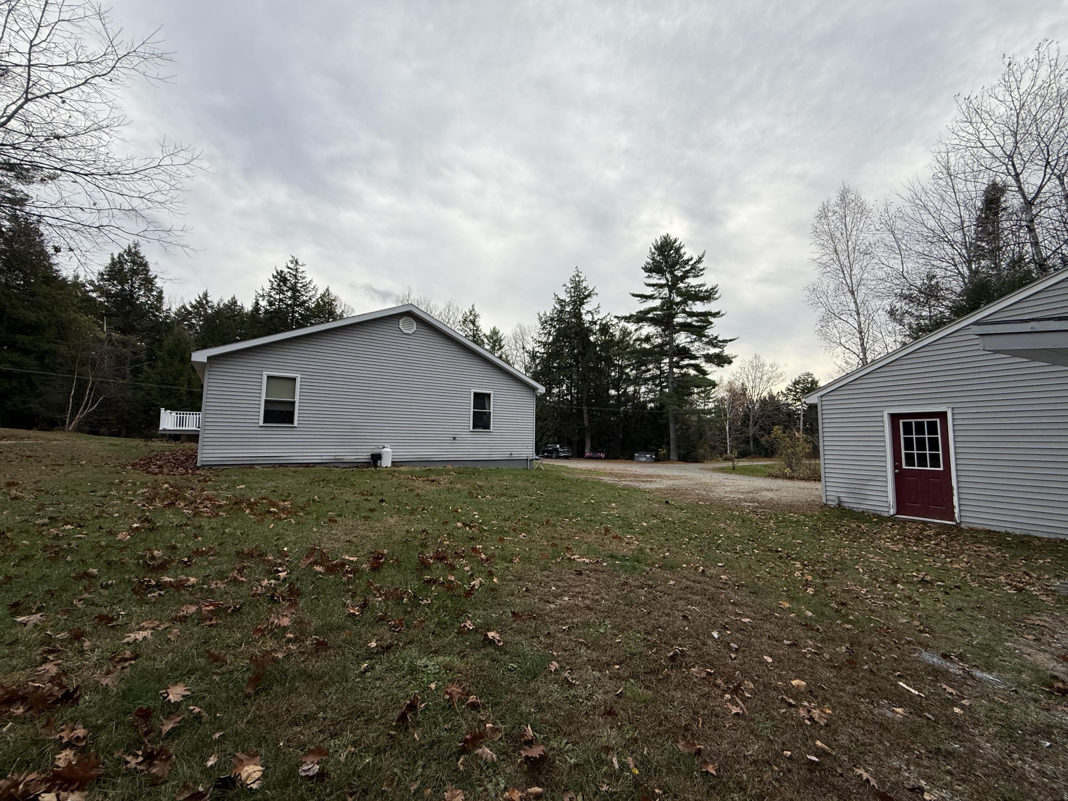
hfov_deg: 102.1
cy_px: 400
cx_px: 534
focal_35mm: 14
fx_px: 432
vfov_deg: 85.7
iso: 50
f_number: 2.2
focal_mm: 2.22
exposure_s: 1/1167
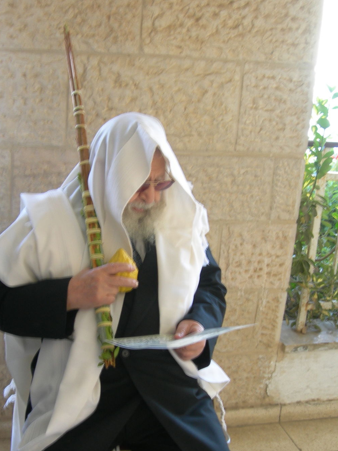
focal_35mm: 53
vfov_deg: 35.9
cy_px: 295
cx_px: 135
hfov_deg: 27.5
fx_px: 690
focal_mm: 7.8
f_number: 2.8
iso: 50
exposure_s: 1/15.2
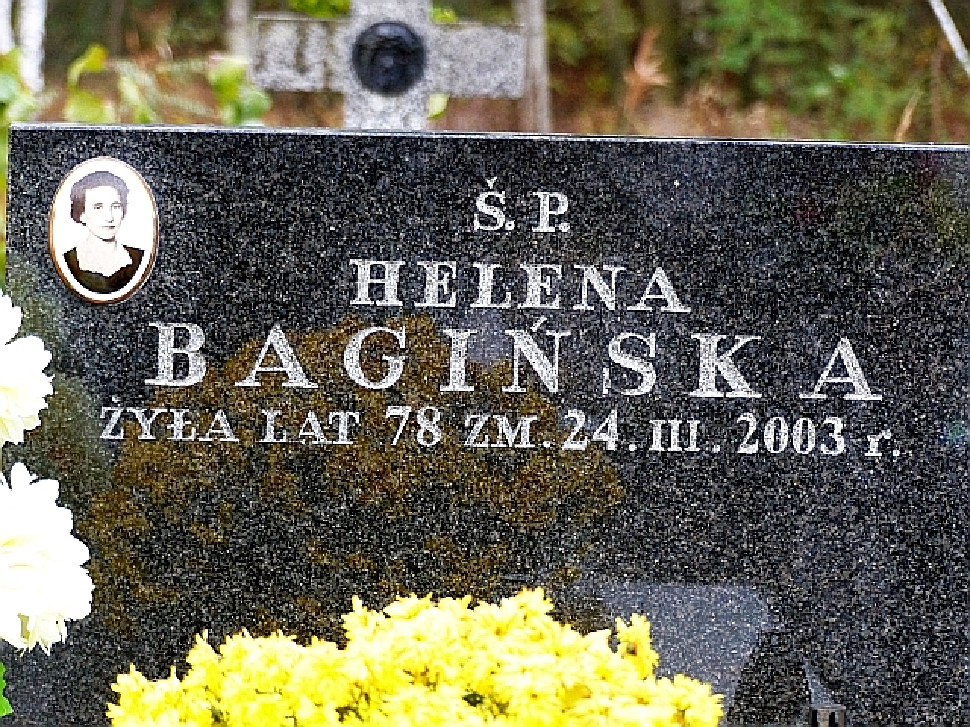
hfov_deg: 10.3
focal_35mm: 192
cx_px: 485
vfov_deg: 7.7
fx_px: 5380
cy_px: 364
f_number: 2.8
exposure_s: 1/50
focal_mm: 34.5
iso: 400
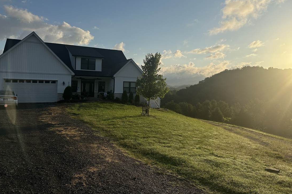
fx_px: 235
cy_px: 78
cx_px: 163
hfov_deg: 63.5
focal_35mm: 29
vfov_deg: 44.7
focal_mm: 6.86
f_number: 1.78
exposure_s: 1/7576
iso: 80
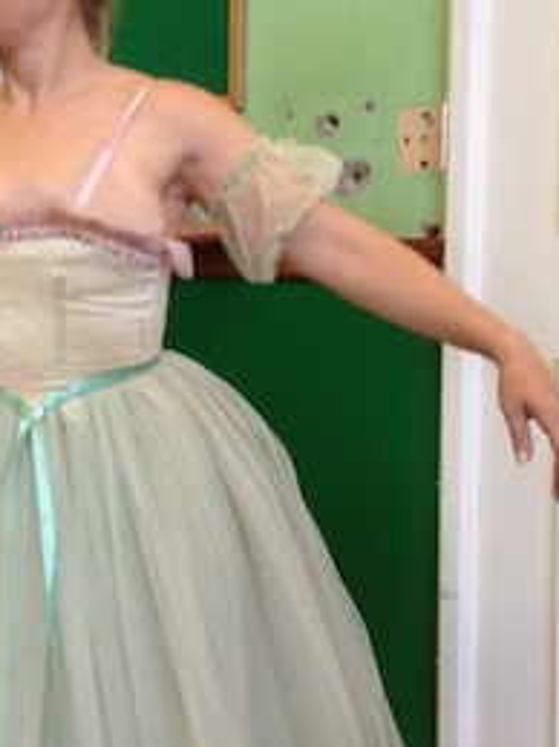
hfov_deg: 16.2
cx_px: 49
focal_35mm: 90
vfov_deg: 21.8
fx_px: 1939
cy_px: 408
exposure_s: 1/20
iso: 100
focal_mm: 4.28
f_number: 2.4
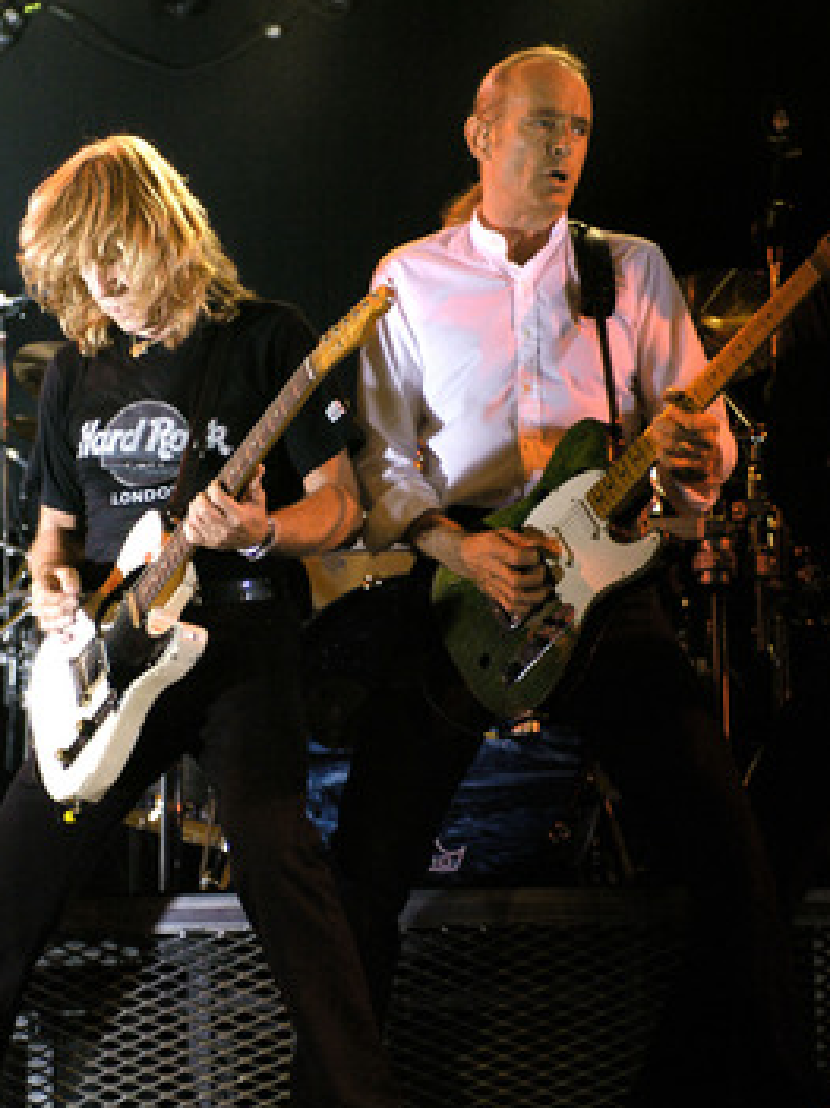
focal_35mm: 92
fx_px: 2943
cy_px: 543
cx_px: 415
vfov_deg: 21.3
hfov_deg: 16.1
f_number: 2.8
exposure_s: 1/500
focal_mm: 56
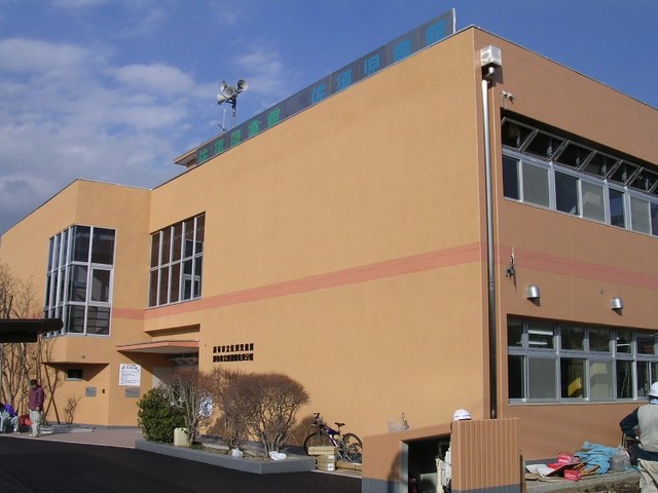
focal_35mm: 38
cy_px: 246
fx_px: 722
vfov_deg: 37.7
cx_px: 329
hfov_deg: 49.0
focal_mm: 5.8
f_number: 5.6
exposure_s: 1/450
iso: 100
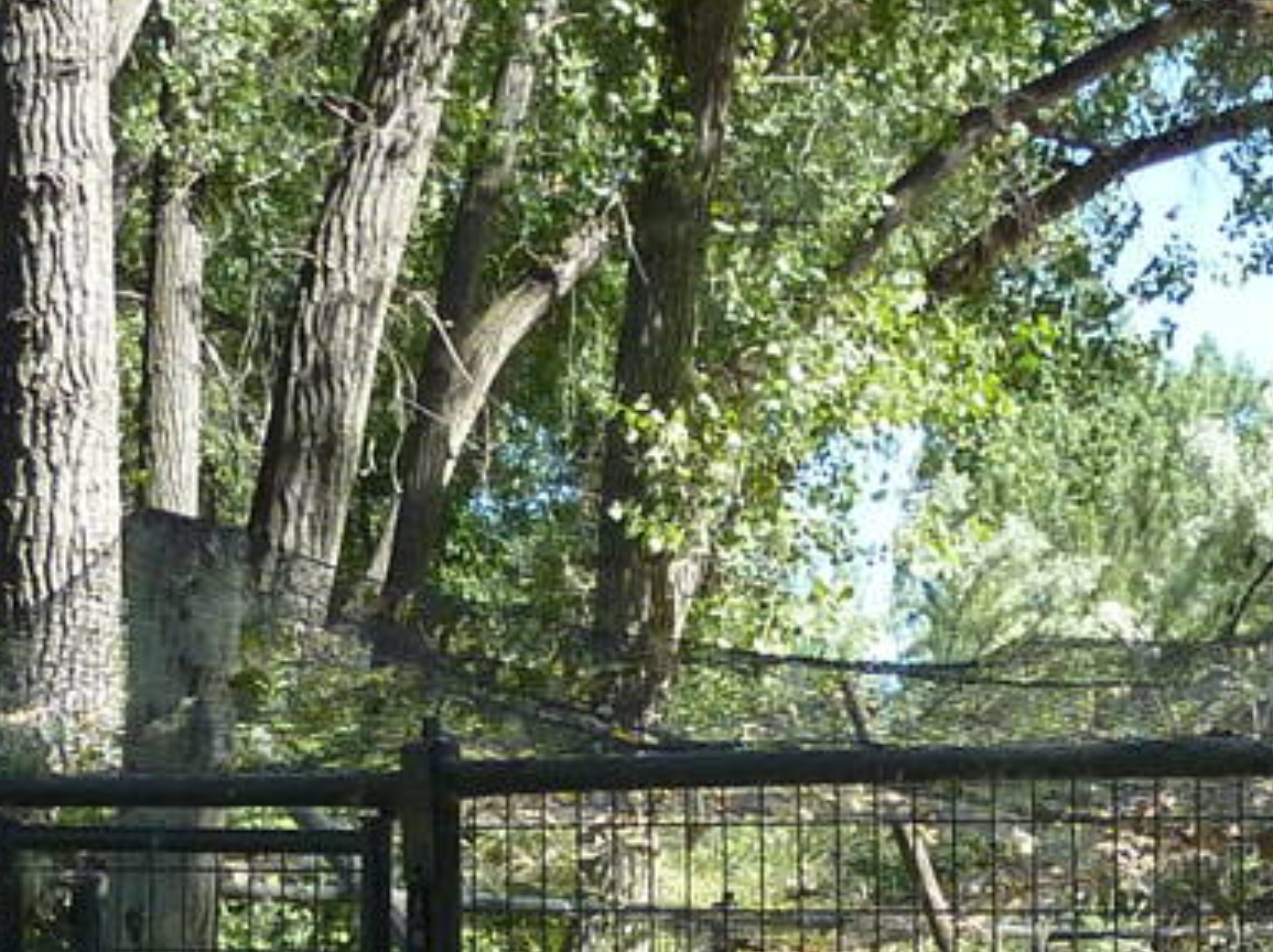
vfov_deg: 13.6
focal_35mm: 104
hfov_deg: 18.9
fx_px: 3821
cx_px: 800
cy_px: 1283
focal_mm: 4.1
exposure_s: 1/500
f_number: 3.3
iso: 160
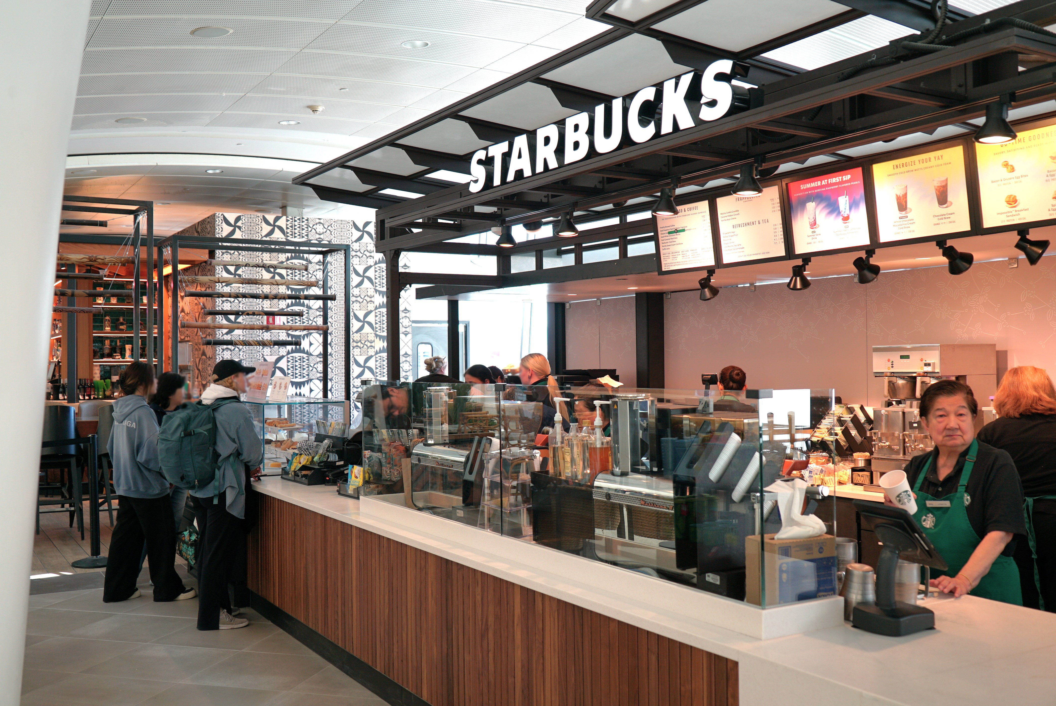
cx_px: 528
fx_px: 998
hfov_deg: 55.8
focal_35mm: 34
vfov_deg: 38.9
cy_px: 353
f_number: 4
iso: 160
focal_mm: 34
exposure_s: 1/60
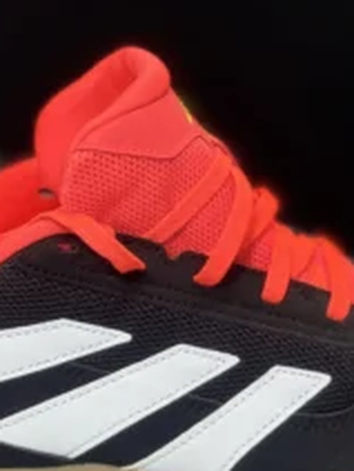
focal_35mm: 130
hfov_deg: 11.4
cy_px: 119
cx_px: 145
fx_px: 1773
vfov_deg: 15.1
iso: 250
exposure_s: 1/60
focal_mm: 6.76
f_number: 1.78
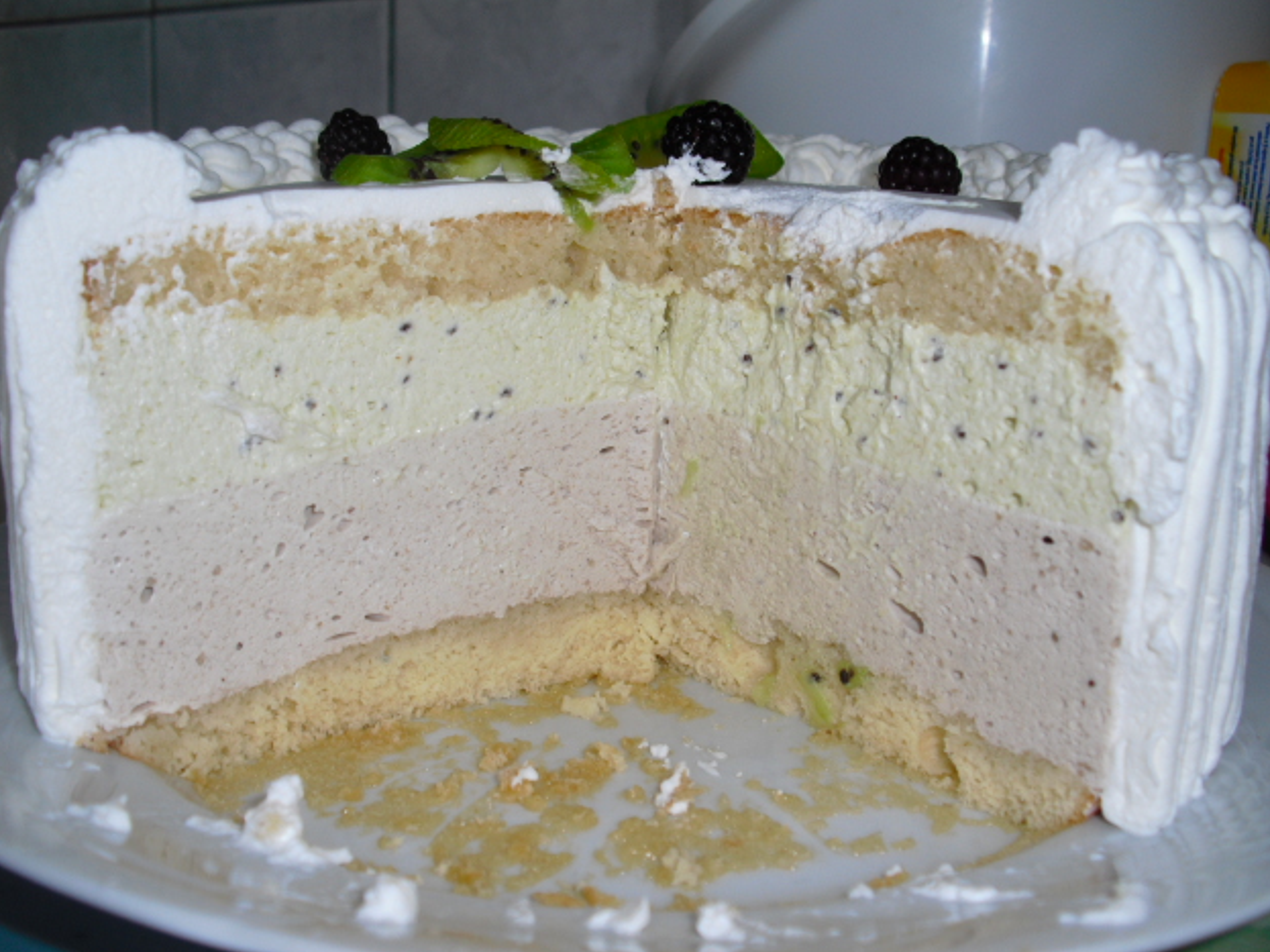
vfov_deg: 38.7
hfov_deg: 50.1
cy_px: 475
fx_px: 1357
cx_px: 646
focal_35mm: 37
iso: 64
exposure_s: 1/60
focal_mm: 6.3
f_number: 3.1
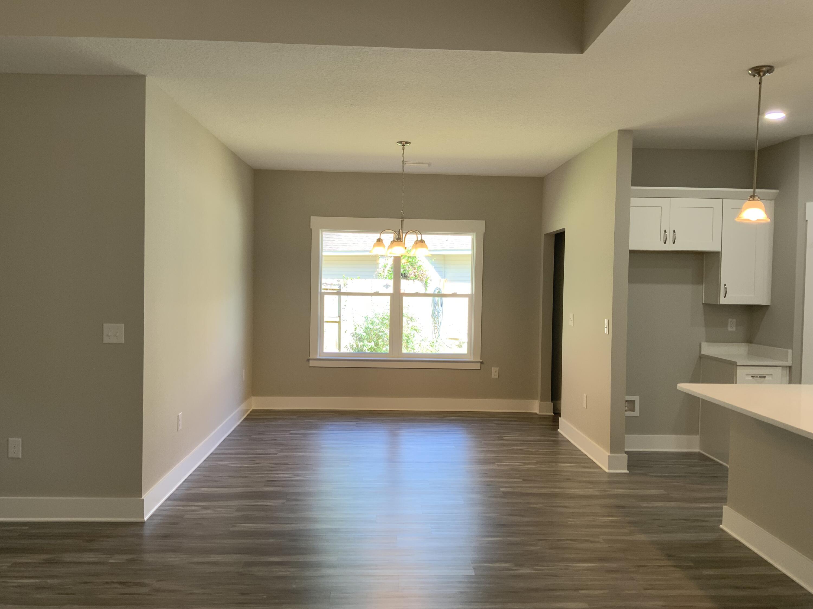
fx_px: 681
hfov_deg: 61.7
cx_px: 406
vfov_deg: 48.2
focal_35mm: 29
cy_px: 304
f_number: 1.8
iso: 32
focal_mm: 3
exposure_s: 1/60
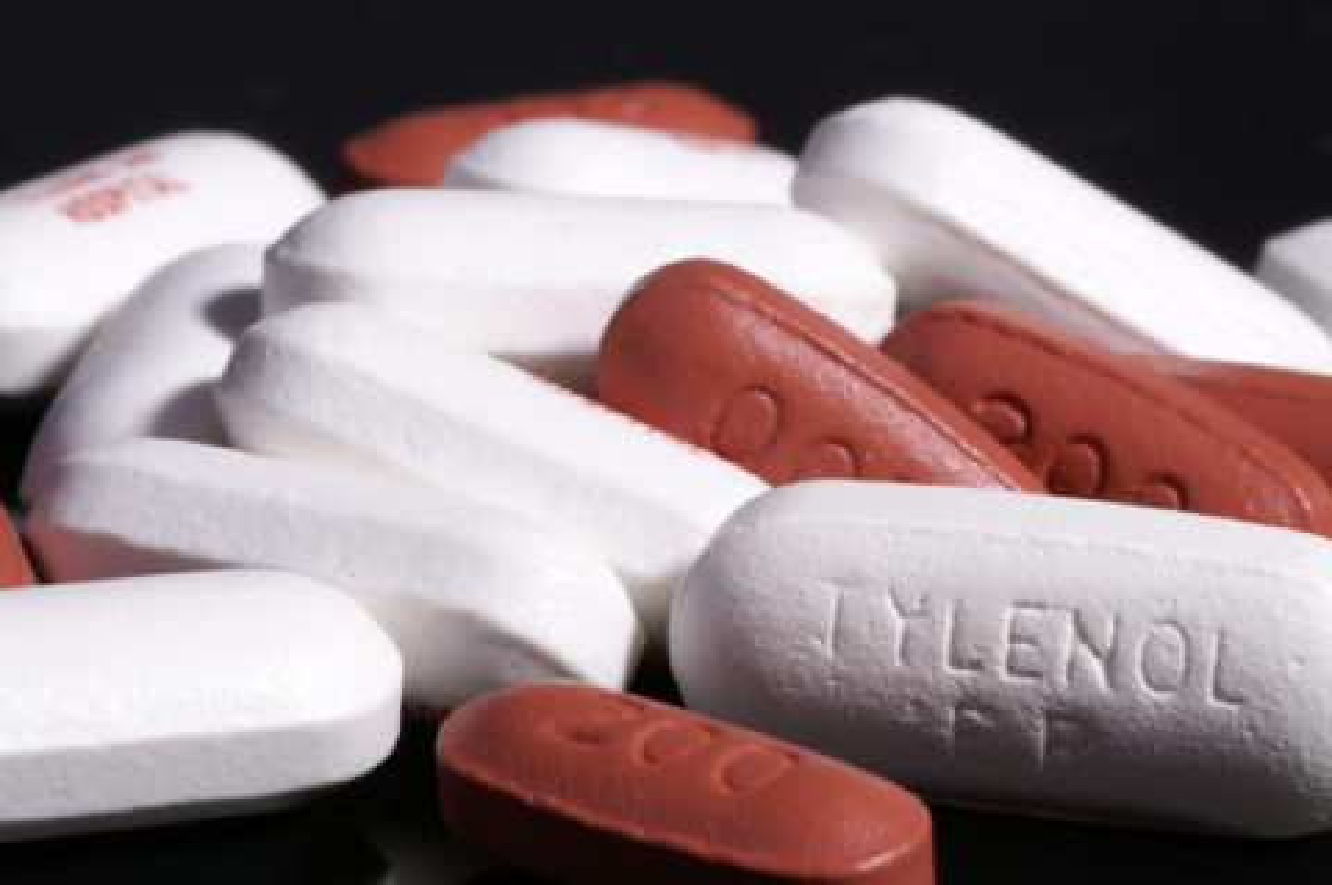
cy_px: 442
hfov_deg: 15.2
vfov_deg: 10.1
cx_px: 666
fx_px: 4990
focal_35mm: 135
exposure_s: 1/60
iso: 100
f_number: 32
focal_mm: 90
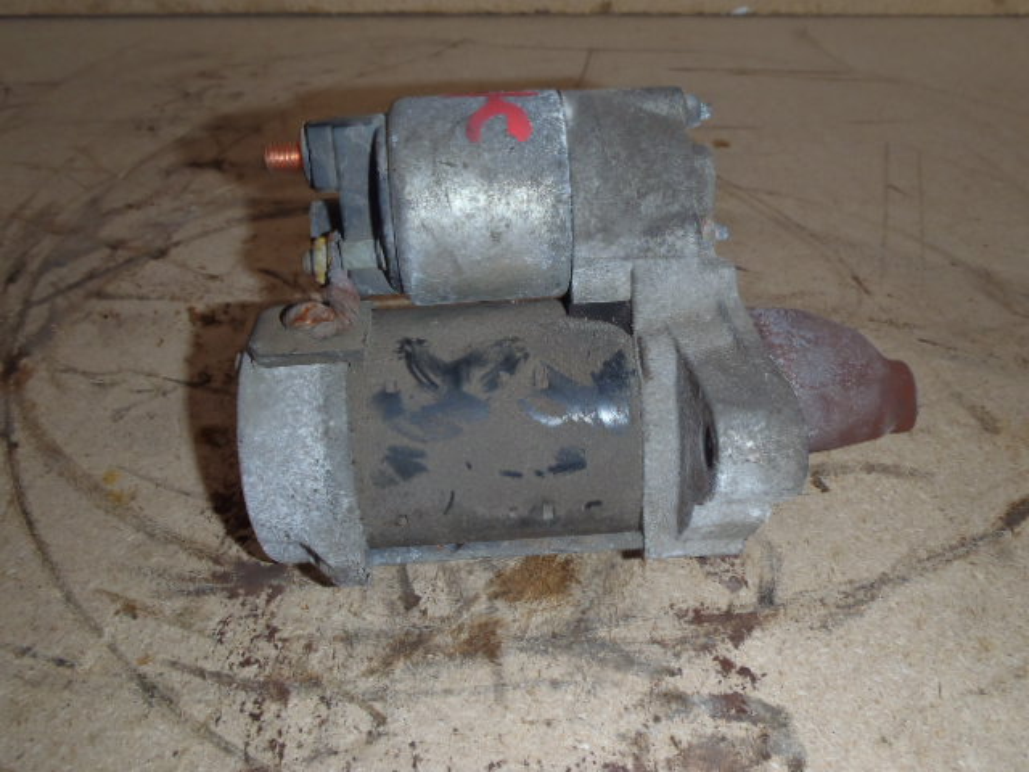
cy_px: 386
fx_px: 832
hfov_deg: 63.4
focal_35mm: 28
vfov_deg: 49.7
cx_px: 514
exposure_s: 1/30
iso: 100
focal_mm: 5
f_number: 3.9
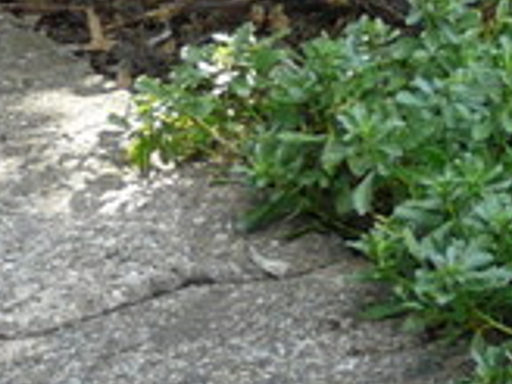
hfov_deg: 7.5
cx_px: 1268
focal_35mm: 244
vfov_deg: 6.0
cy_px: -240
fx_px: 3609
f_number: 3.2
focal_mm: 6.5
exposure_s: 1/100
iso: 100
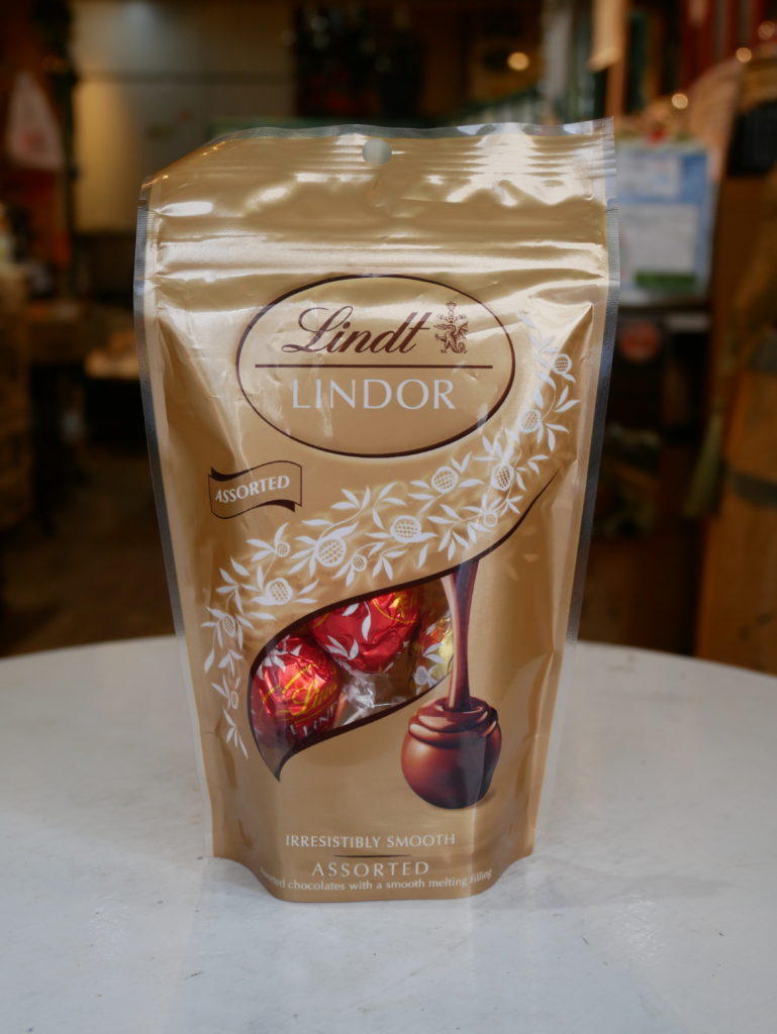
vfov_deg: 46.8
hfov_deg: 36.0
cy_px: 517
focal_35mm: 40
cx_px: 388
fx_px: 1196
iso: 320
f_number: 4.6
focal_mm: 20
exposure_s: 1/60
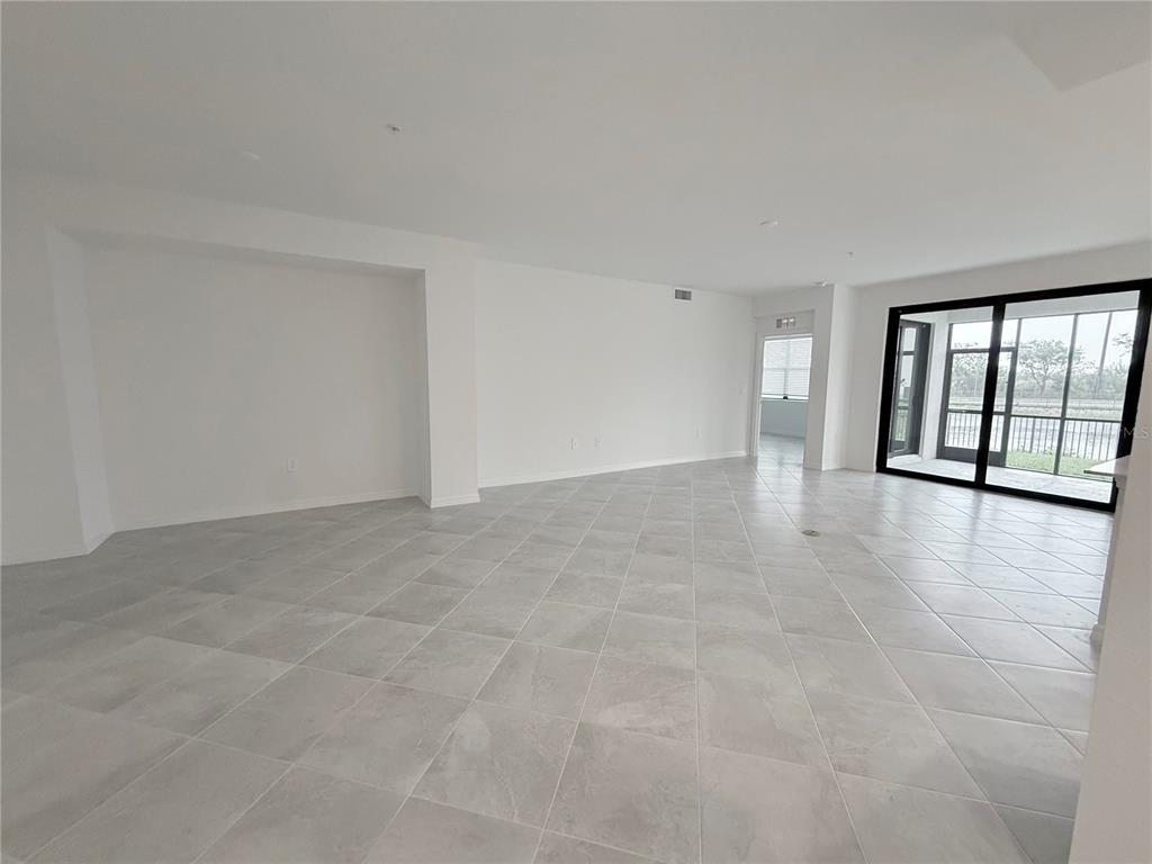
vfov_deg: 85.7
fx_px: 466
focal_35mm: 14
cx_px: 576
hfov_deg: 102.1
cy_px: 432
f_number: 2.2
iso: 400
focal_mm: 2.22
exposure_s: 1/120
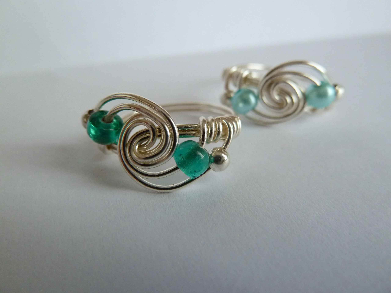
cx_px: 196
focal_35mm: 25
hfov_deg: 69.4
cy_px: 146
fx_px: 282
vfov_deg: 54.9
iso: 250
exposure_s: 1/30
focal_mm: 4.1
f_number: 3.3
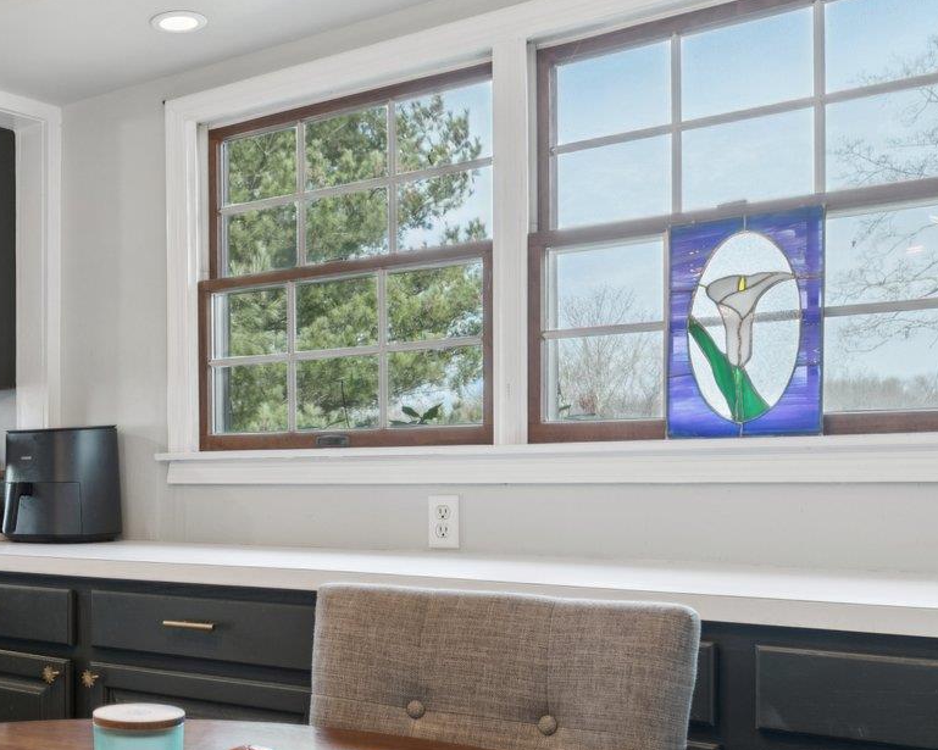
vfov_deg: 33.2
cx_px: 87
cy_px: 496
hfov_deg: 38.2
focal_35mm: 45
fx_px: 1249
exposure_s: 1/50
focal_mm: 18
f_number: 8
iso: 320
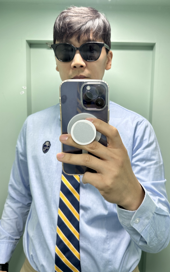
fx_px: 208
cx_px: 99
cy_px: 127
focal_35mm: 28
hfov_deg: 44.4
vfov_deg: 66.4
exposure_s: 1/120
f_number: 1.78
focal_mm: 6.86
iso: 160
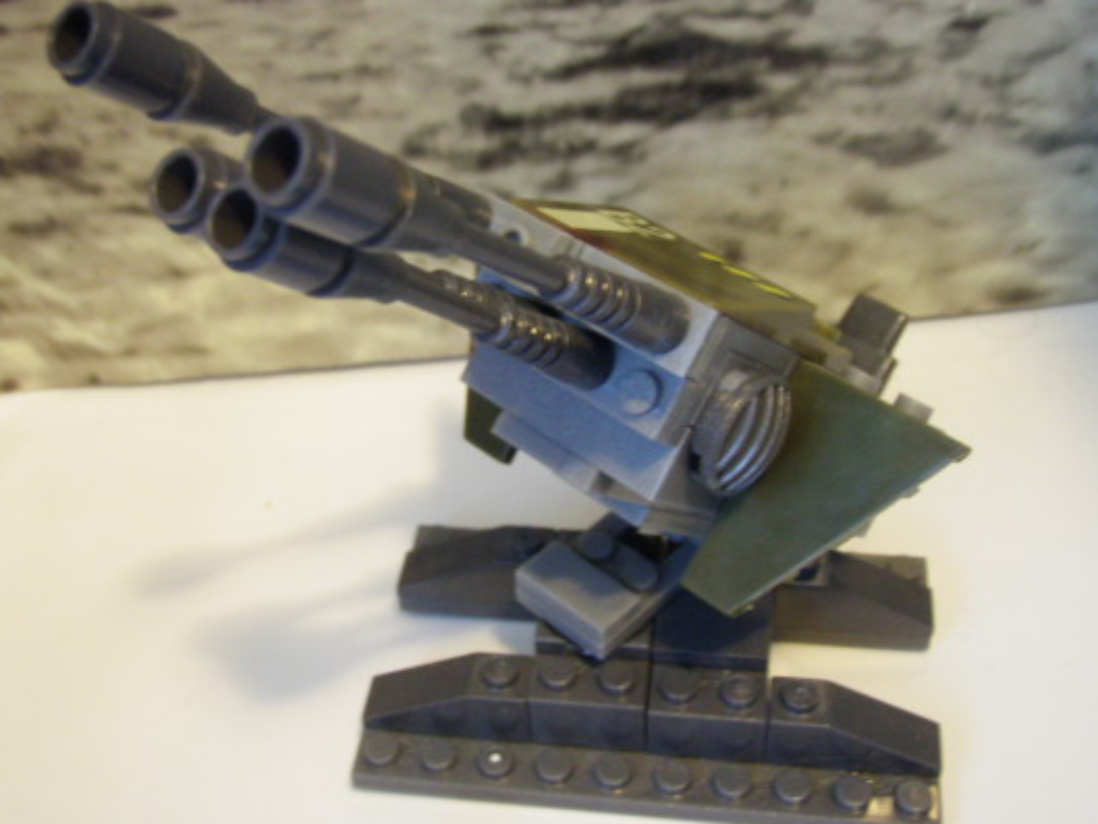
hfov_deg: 41.2
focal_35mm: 46
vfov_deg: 31.5
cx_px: 527
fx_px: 1459
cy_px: 386
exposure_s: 1/2
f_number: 3.5
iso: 160
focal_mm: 6.7
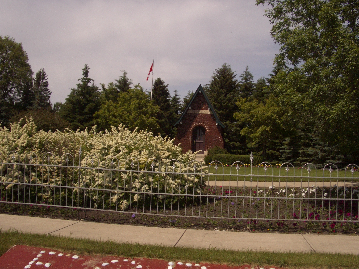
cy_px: 130
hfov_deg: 47.8
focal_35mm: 39
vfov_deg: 36.8
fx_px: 404
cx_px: 197
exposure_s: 1/2000
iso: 100
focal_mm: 5.8
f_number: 4.3
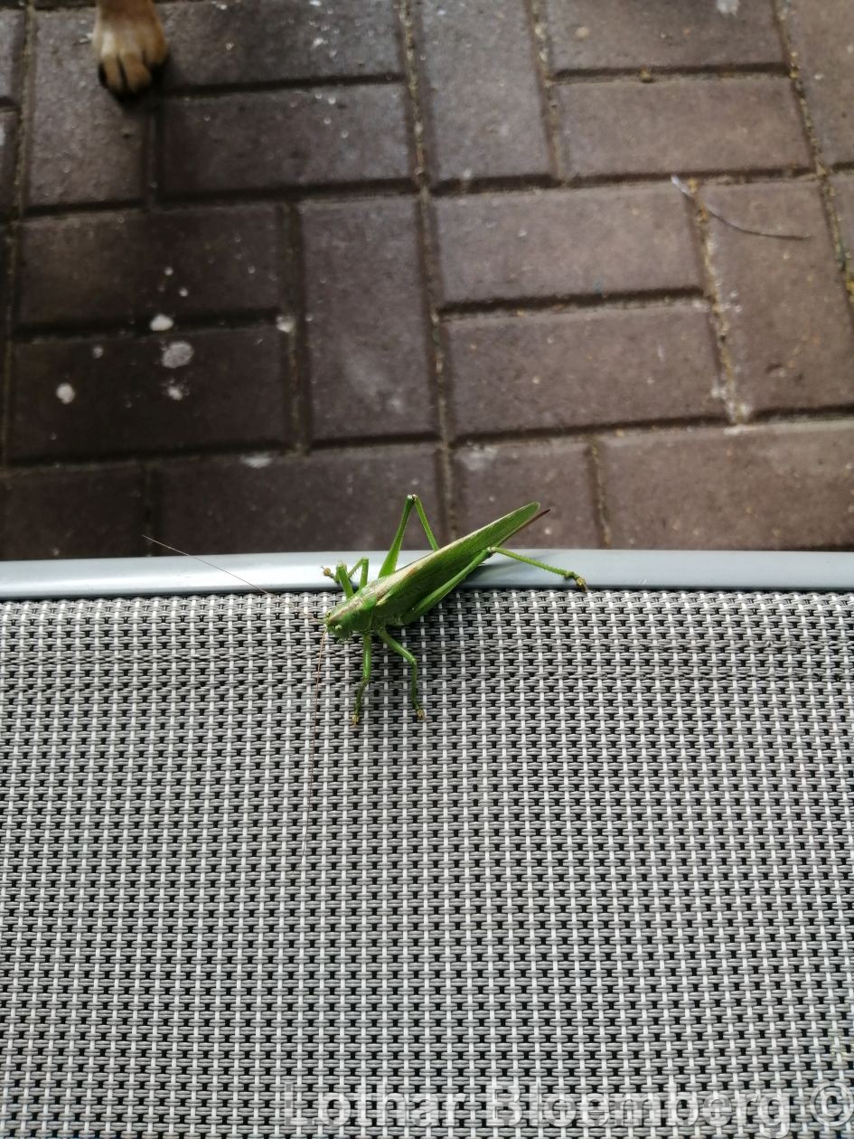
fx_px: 855
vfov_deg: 67.3
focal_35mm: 26
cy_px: 570
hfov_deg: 53.1
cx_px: 427
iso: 50
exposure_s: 1/231
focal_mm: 3.6
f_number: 1.8
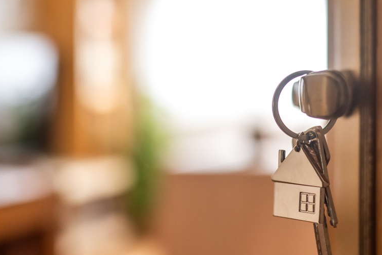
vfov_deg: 17.9
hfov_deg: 26.6
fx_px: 806
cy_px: 141
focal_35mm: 76
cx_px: 203
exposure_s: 1/125
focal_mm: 50
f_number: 2.8
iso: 1250
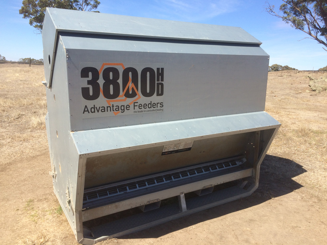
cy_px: 122
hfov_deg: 61.7
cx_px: 164
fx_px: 274
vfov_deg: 48.2
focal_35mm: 29
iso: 32
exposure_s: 1/1786
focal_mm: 4.15
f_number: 2.2
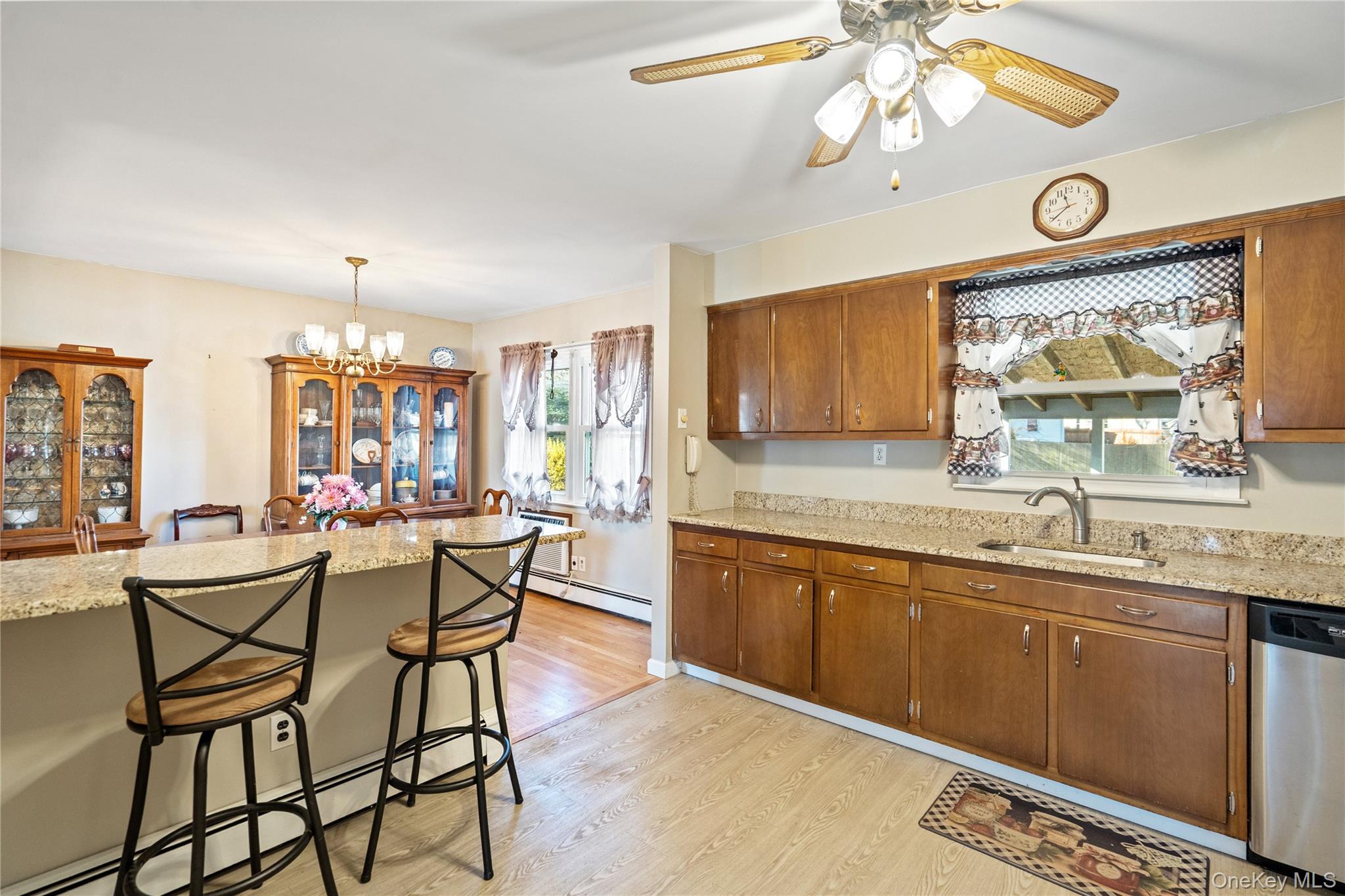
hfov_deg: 96.7
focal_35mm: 16
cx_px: 672
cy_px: 448
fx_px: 598
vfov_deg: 73.7
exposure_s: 1/10
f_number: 5
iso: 800
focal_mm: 16
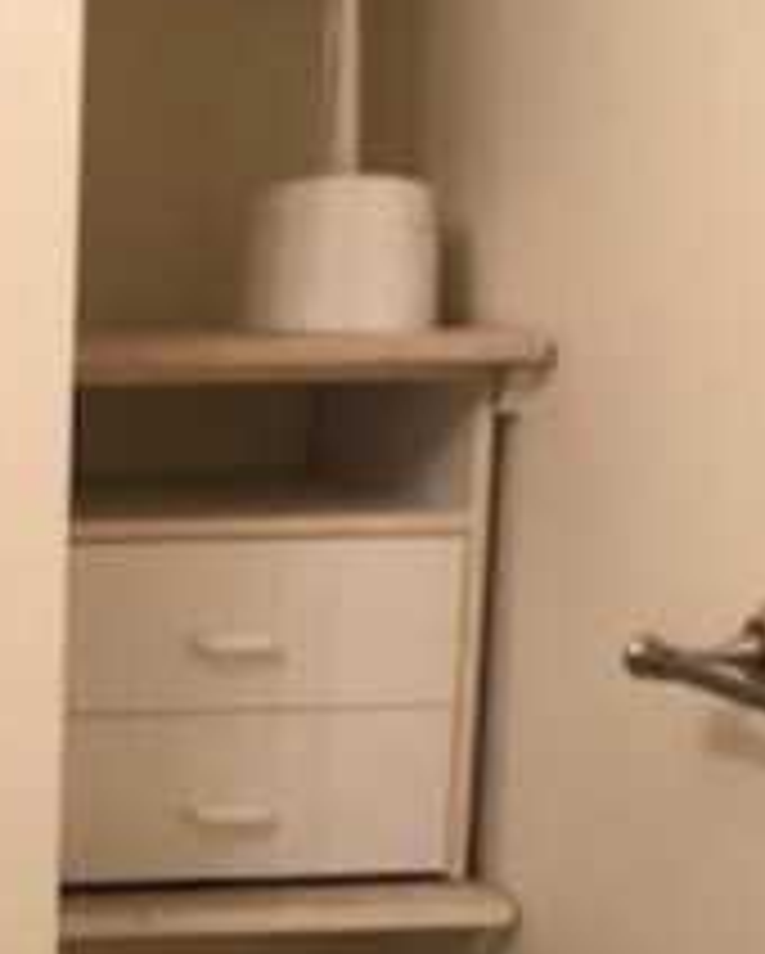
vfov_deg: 18.9
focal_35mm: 99
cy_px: 896
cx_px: -342
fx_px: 2798
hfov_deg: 14.6
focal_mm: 3.99
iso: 40
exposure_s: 1/17
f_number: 1.8
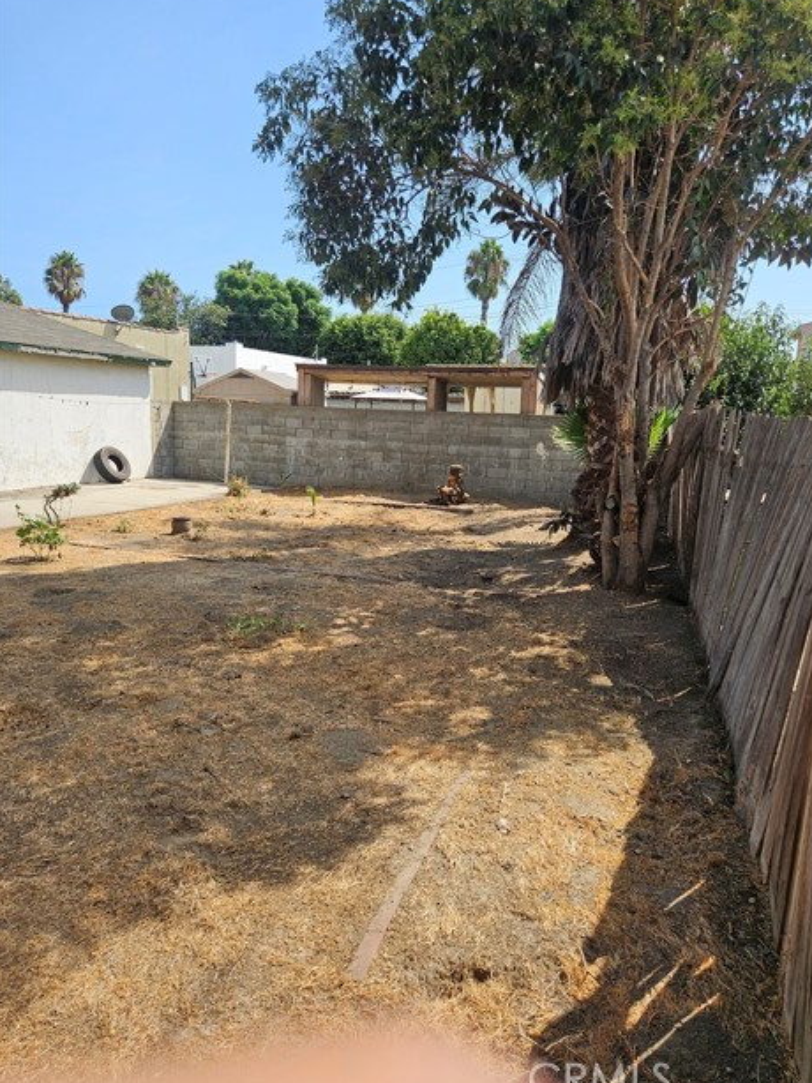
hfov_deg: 56.8
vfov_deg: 71.6
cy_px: 539
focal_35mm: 24
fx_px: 750
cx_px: 420
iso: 25
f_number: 1.8
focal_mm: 5.4
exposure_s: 1/1212
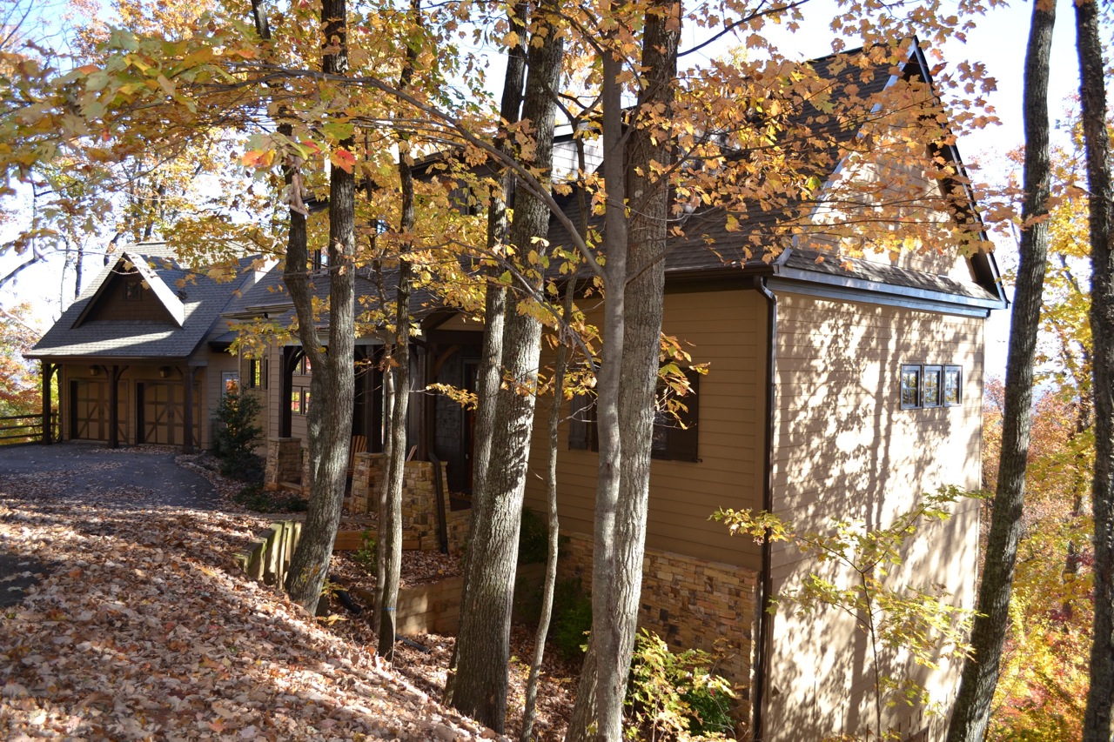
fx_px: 835
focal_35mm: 27
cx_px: 557
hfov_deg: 67.4
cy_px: 371
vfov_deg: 47.9
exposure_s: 1/125
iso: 125
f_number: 4
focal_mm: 18
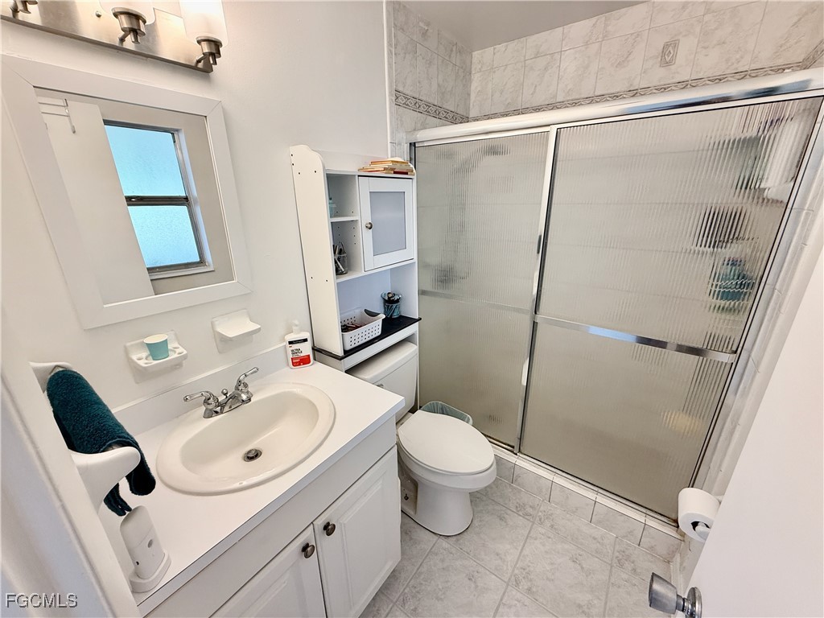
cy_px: 309
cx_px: 412
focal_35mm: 14
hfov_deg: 102.1
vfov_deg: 85.7
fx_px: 333
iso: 160
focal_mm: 2.22
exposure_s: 1/120
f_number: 2.2
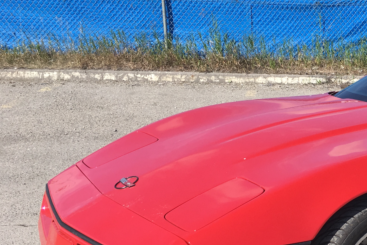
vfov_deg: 20.2
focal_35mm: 67
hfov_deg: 27.5
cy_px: 165
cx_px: 403
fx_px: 683
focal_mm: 4.15
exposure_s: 1/1241
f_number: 2.2
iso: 25
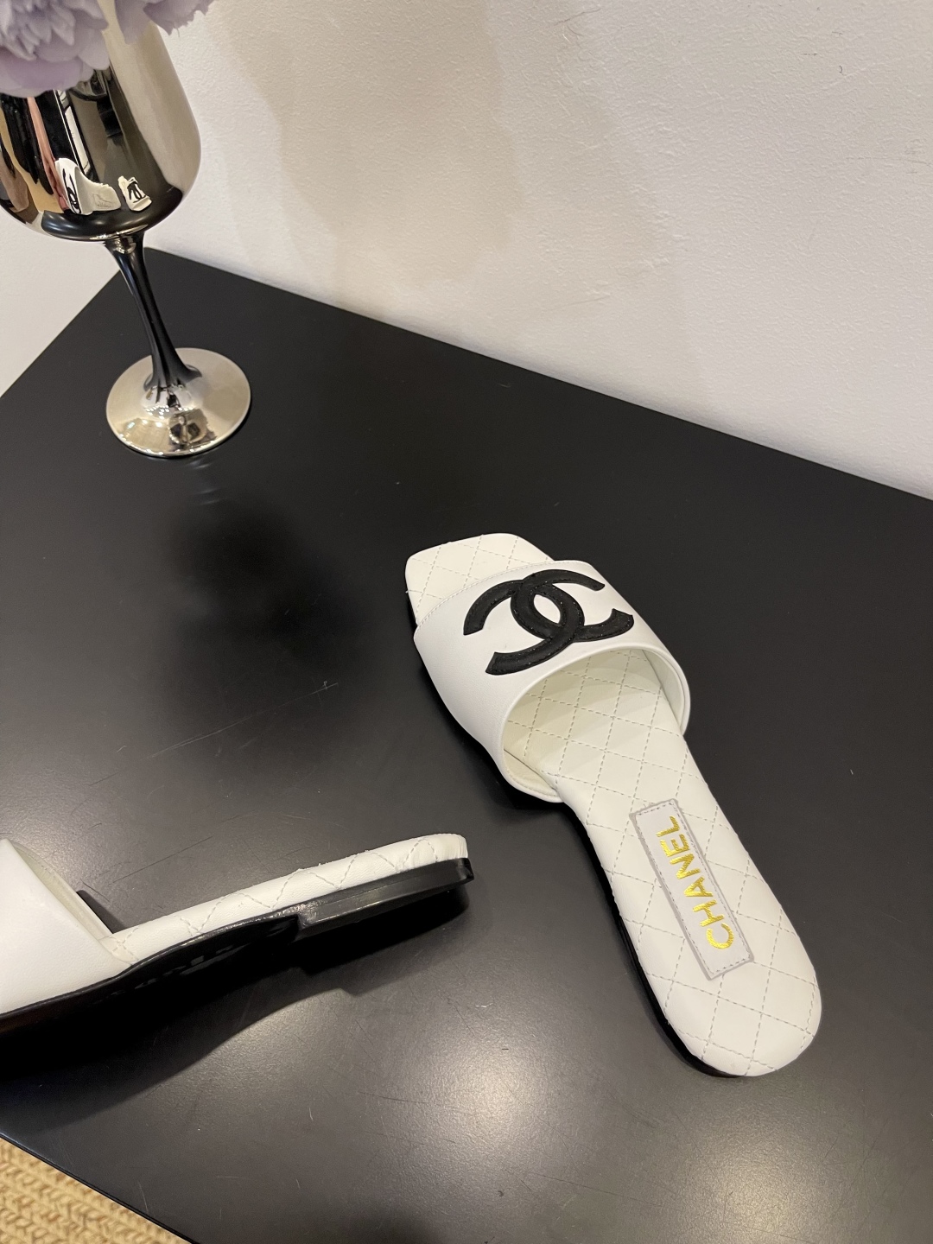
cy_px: 622
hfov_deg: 53.1
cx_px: 466
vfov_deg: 67.3
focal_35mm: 26
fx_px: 934
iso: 125
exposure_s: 1/61
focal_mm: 5.1
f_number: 1.6
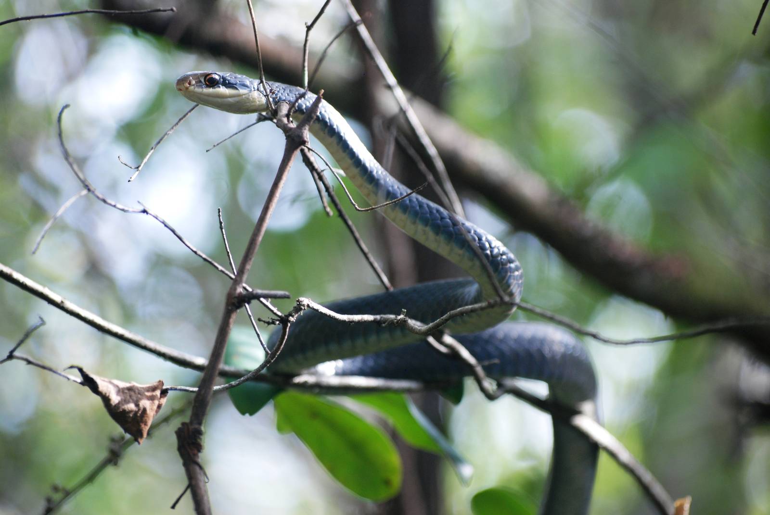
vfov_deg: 4.2
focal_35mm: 330
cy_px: 258
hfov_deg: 6.2
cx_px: 385
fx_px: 7067
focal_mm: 220
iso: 400
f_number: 5.3
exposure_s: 1/80
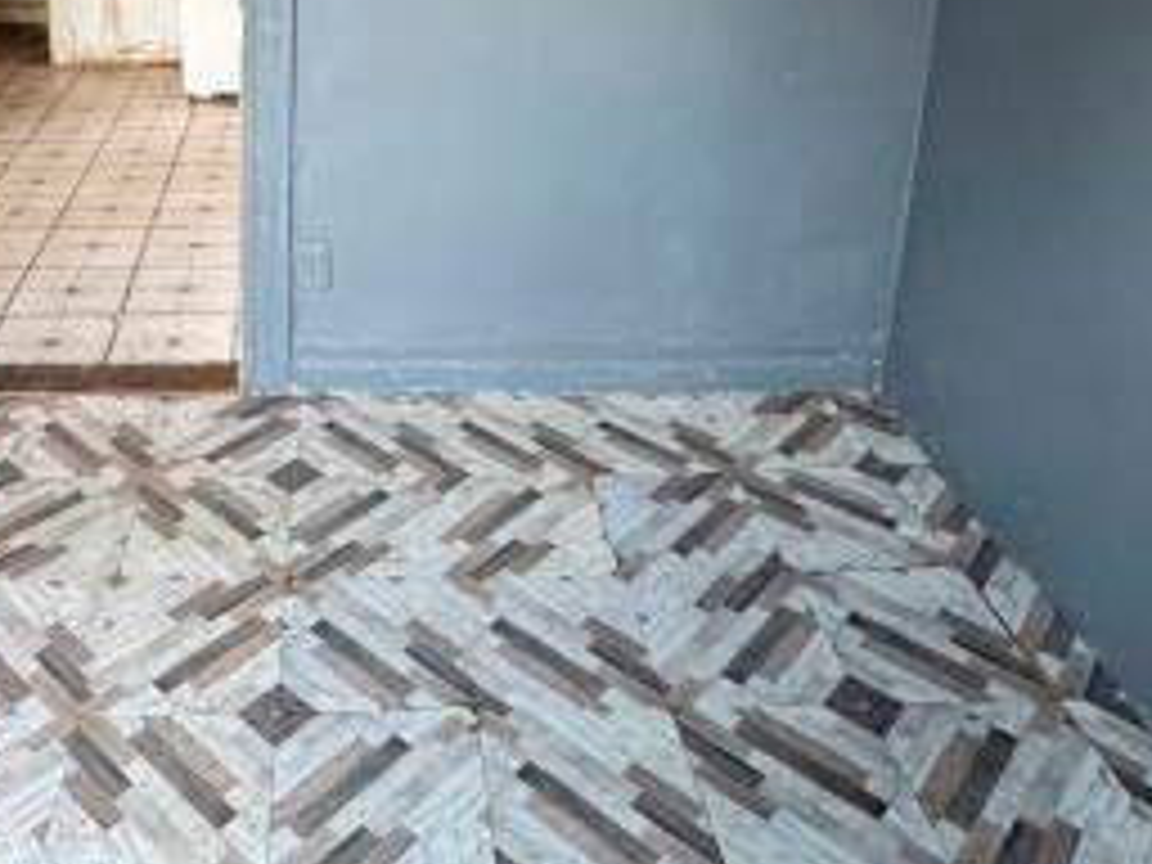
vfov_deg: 37.8
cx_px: 369
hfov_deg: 51.5
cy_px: 72
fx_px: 1165
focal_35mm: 35
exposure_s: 1/99
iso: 200
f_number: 2.2
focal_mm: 2.22
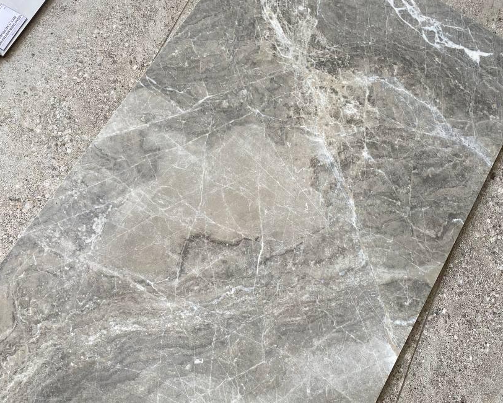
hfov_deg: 45.7
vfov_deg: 36.4
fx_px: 596
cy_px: 305
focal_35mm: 40
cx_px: 225
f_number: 2.2
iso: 250
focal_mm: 3.82
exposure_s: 1/50
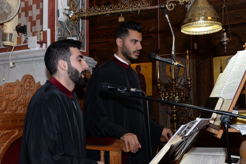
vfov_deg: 30.5
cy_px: 82
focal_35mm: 44
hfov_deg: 44.5
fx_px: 301
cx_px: 123
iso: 800
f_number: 7.1
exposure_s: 1/80
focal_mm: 44
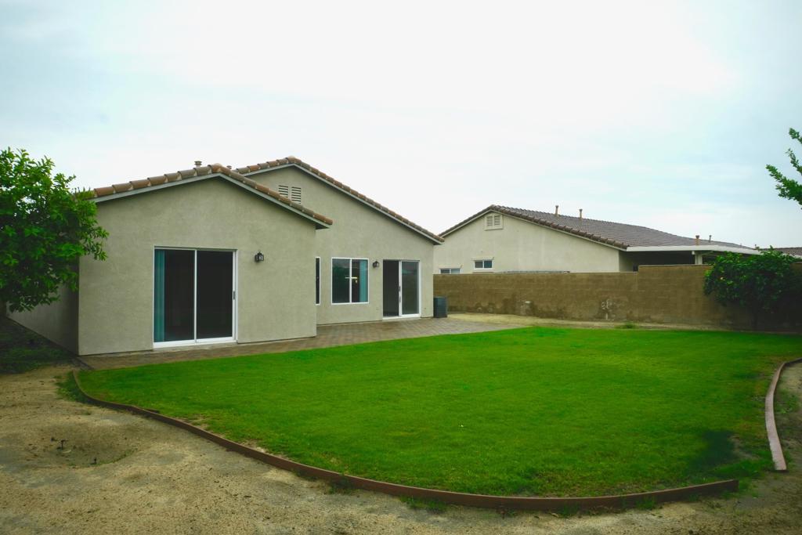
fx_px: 535
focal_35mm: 24
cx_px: 401
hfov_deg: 73.7
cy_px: 268
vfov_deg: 53.1
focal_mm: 16
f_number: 14
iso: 400
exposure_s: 1/30
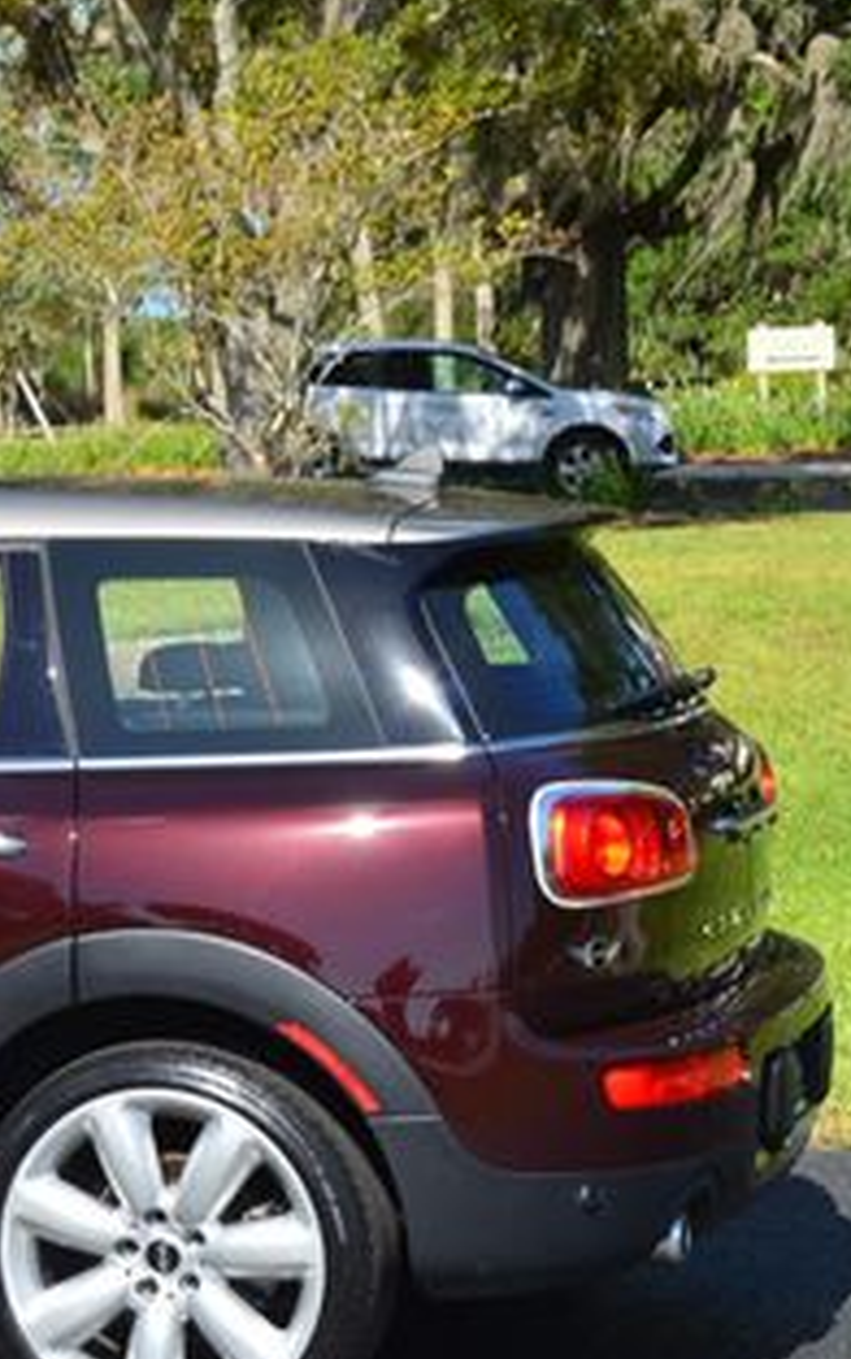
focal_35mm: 106
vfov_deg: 19.6
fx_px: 3928
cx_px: -356
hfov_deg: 11.9
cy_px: 612
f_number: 11
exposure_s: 1/125
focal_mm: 34
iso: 180
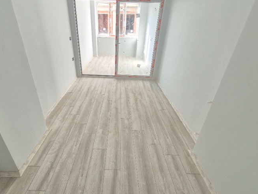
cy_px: 81
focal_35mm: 16
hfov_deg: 94.0
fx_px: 119
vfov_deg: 77.6
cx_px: 113
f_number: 2.2
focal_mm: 1.74
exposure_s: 1/50
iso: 64
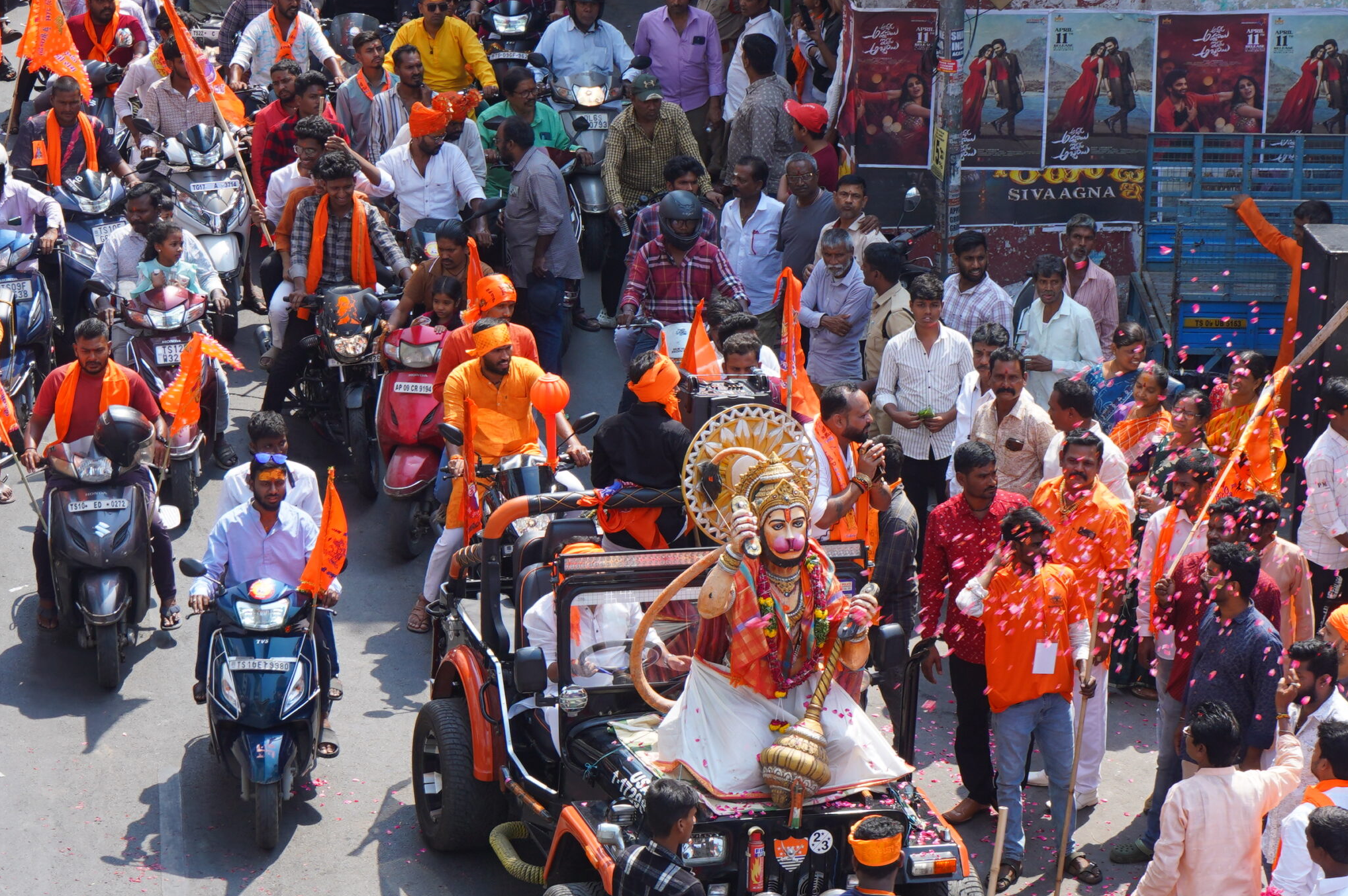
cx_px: 740
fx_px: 4939
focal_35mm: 132
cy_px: 553
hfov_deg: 15.5
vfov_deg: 10.4
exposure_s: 1/125
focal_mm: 70
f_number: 10
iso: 200
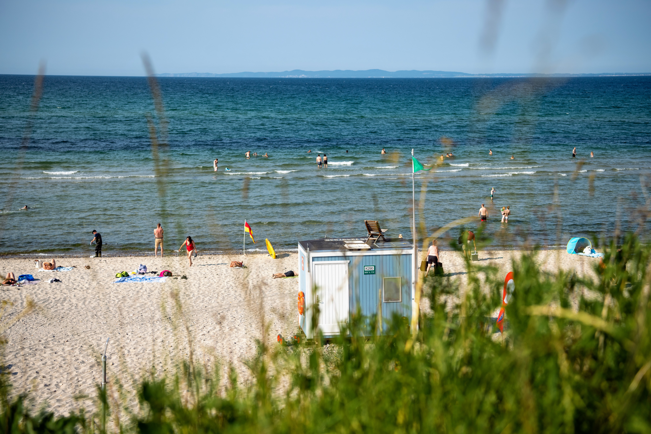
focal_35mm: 52
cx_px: 326
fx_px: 940
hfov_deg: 38.2
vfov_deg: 26.0
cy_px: 217
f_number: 4
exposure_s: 1/4000
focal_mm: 52
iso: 200
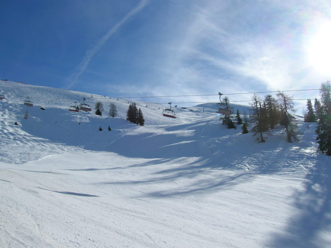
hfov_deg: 54.0
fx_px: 325
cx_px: 166
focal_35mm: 34
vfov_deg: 41.8
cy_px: 124
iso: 50
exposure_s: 1/978
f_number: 4.9
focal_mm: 5.7
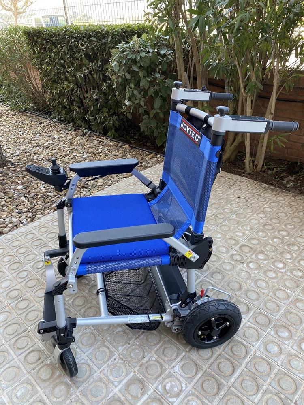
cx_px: 152
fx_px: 304
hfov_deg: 53.1
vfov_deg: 67.3
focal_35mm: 26
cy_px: 202
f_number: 1.8
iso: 64
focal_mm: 4.25
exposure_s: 1/121
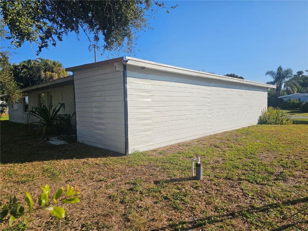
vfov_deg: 58.9
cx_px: 154
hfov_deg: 73.9
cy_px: 116
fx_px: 205
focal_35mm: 23
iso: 10
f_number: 1.7
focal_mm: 6.3
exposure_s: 1/1078
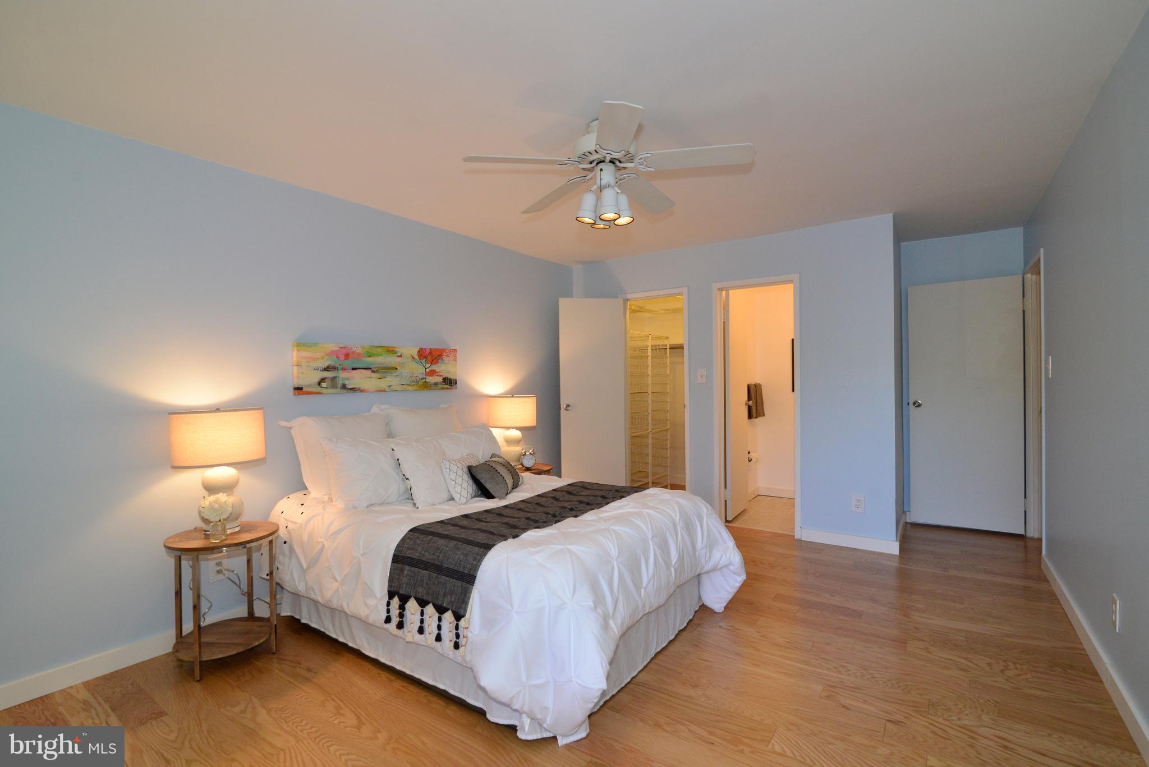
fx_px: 511
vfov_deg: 73.8
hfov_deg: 96.7
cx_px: 574
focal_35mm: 16
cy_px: 384
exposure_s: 1/160
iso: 1600
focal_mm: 16
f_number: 5.6
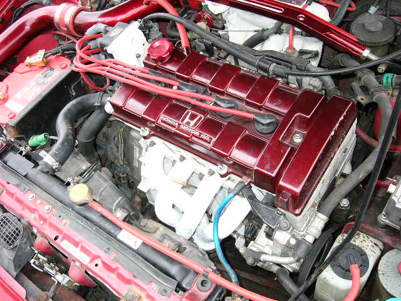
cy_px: 150
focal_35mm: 35
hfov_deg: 52.6
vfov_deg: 40.7
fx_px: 405
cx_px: 200
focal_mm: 5.8
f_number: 2.8
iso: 100
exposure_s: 1/80
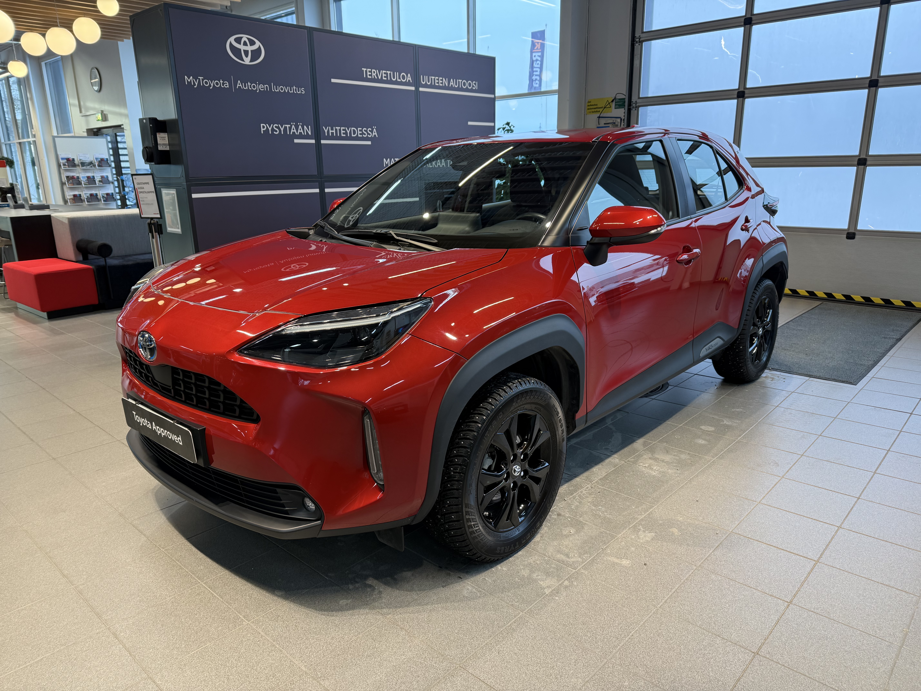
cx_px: 460
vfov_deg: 56.8
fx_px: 639
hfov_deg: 71.6
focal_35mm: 24
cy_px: 346
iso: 80
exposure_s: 1/100
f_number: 1.78
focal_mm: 6.76
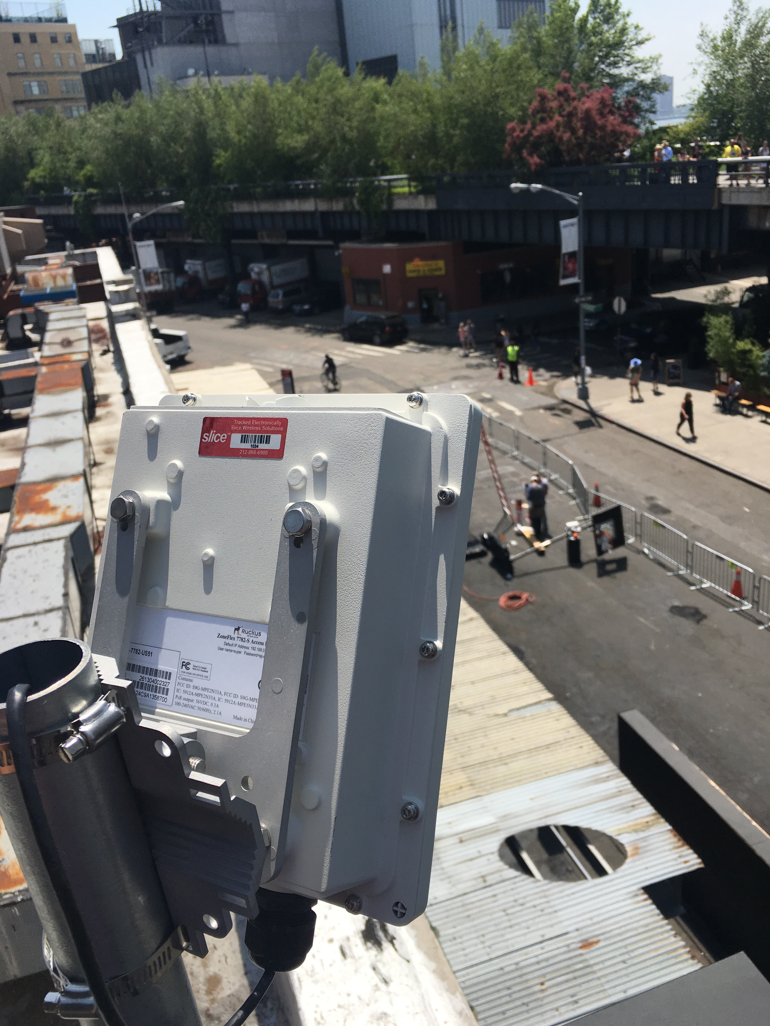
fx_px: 860
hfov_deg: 48.2
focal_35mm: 29
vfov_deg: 61.7
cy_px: 513
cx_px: 385
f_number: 2.2
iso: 25
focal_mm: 4.15
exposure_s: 1/2481
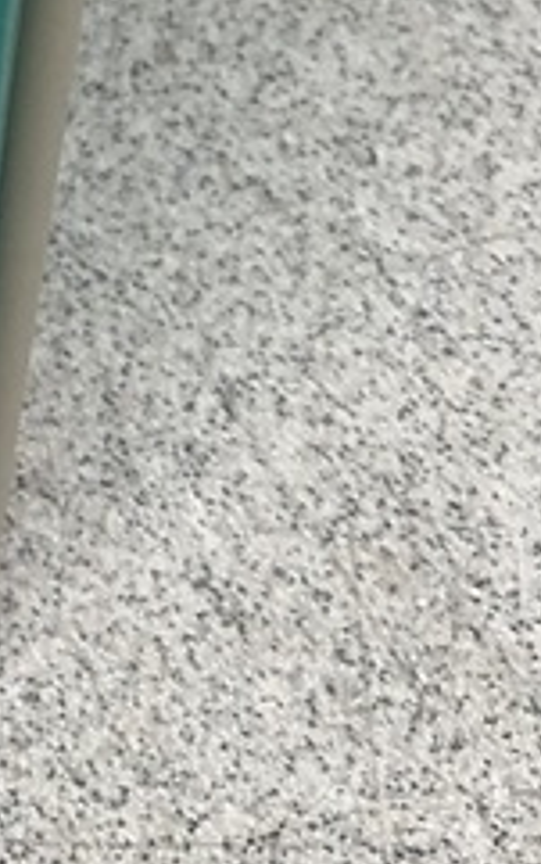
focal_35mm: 124
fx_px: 2920
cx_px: -437
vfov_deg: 15.8
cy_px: -326
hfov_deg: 10.0
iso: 25
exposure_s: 1/40
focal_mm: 3.99
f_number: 1.8
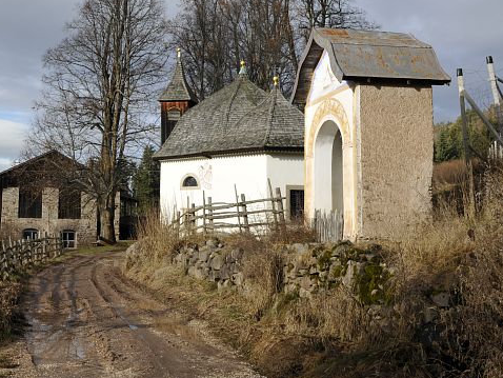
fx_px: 771
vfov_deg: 27.4
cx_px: 113
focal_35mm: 53
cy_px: 133
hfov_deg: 35.2
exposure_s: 1/250
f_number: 8
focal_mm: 22
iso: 200
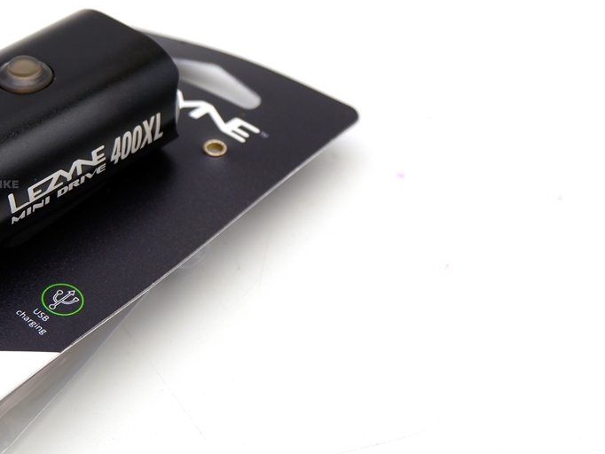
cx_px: 52
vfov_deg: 18.9
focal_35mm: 78
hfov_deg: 24.3
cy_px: 192
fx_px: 1364
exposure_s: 1/150
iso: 200
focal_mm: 27.1
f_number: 5
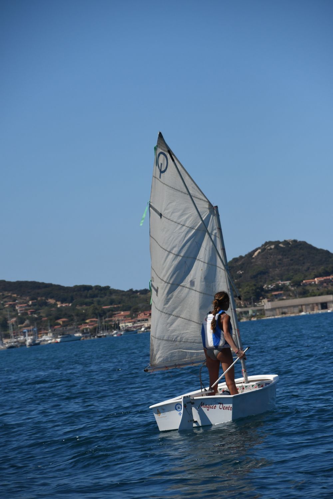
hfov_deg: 7.5
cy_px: 250
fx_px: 2539
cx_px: 166
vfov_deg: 11.2
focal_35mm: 183
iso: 400
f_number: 5.6
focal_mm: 122
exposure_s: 1/4000
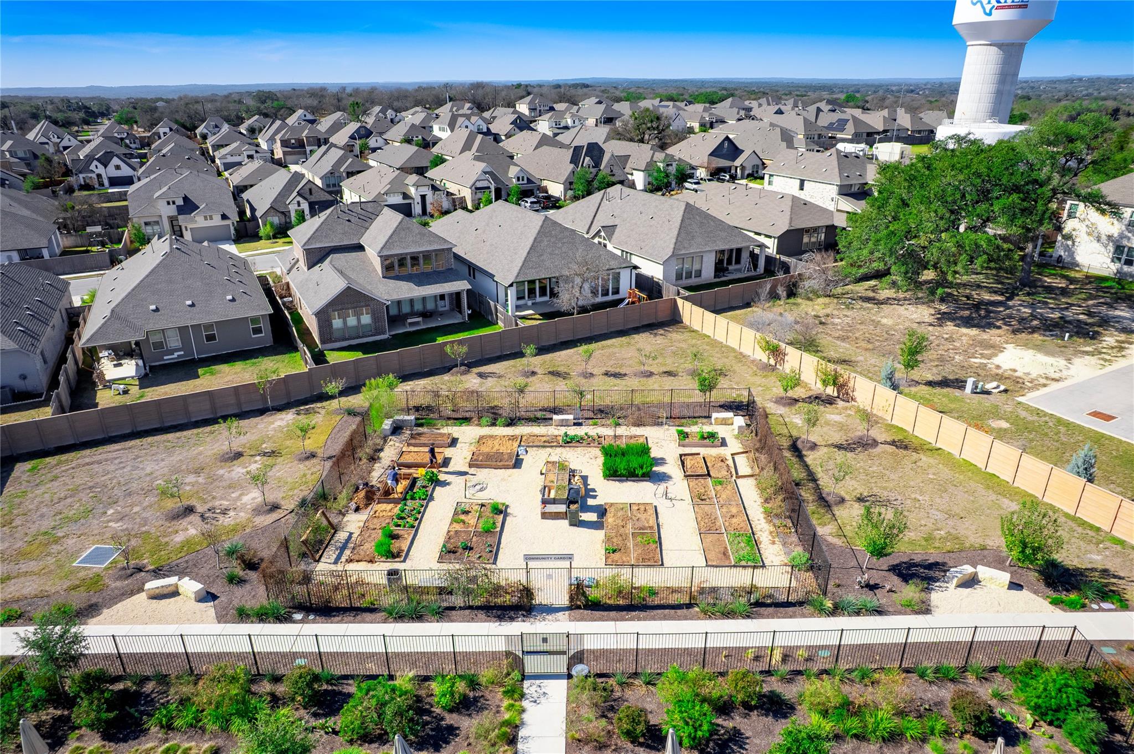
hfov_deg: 78.6
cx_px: 567
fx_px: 693
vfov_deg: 57.2
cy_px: 377
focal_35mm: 22
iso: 100
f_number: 2.8
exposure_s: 1/1500
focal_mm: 8.38
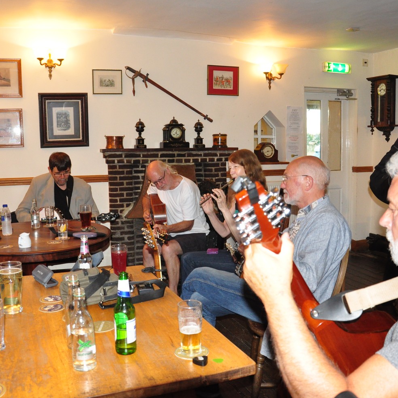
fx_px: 455
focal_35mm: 35
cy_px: 197
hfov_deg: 47.2
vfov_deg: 47.2
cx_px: 200
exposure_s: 1/60
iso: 1600
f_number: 6.3
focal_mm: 18
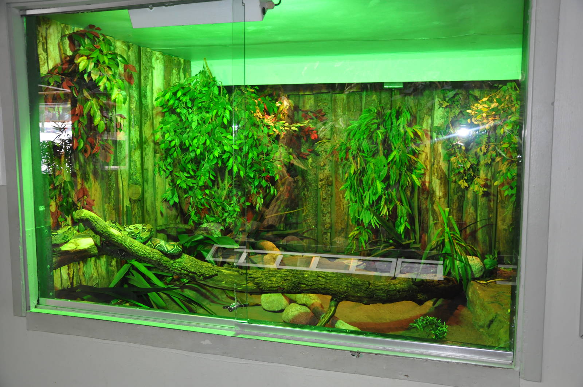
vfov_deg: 39.9
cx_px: 292
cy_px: 194
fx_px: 534
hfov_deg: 57.3
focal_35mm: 33
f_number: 4
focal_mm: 22
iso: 800
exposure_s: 1/60
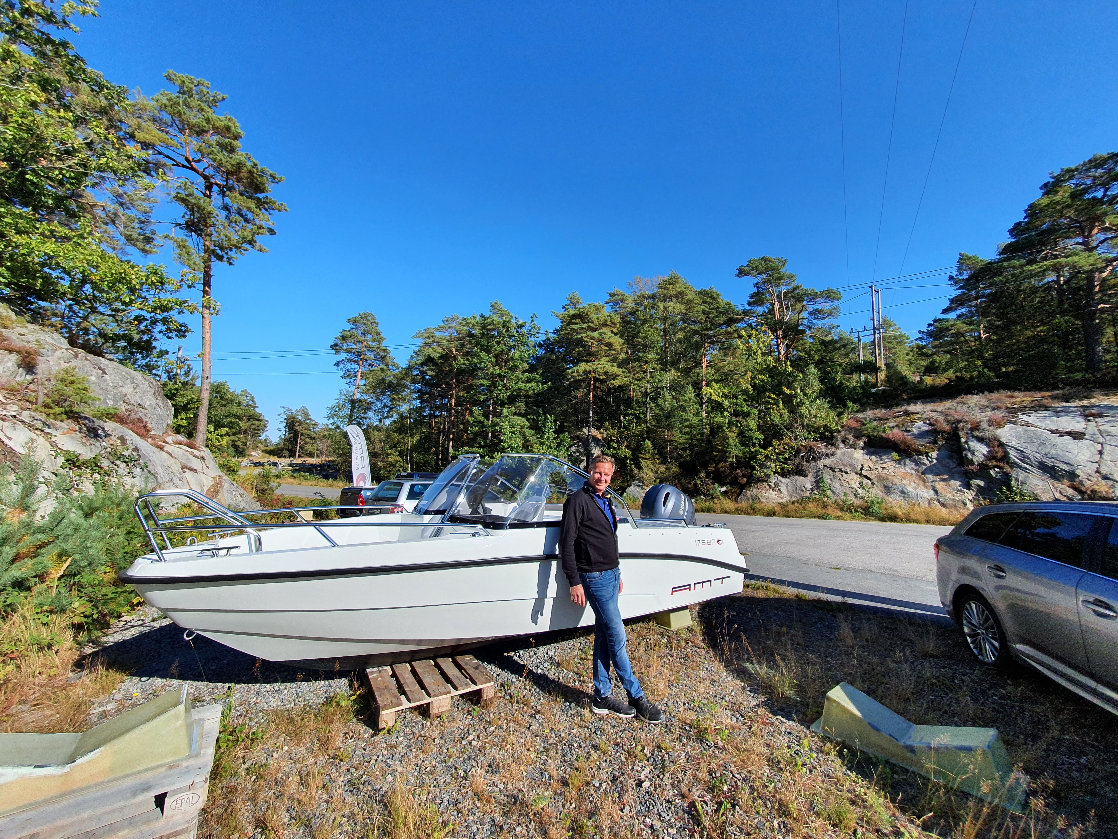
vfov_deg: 89.9
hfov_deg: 106.2
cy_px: 420
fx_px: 420
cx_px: 559
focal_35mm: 13
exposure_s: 1/1388
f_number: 2.2
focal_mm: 1.8
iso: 50
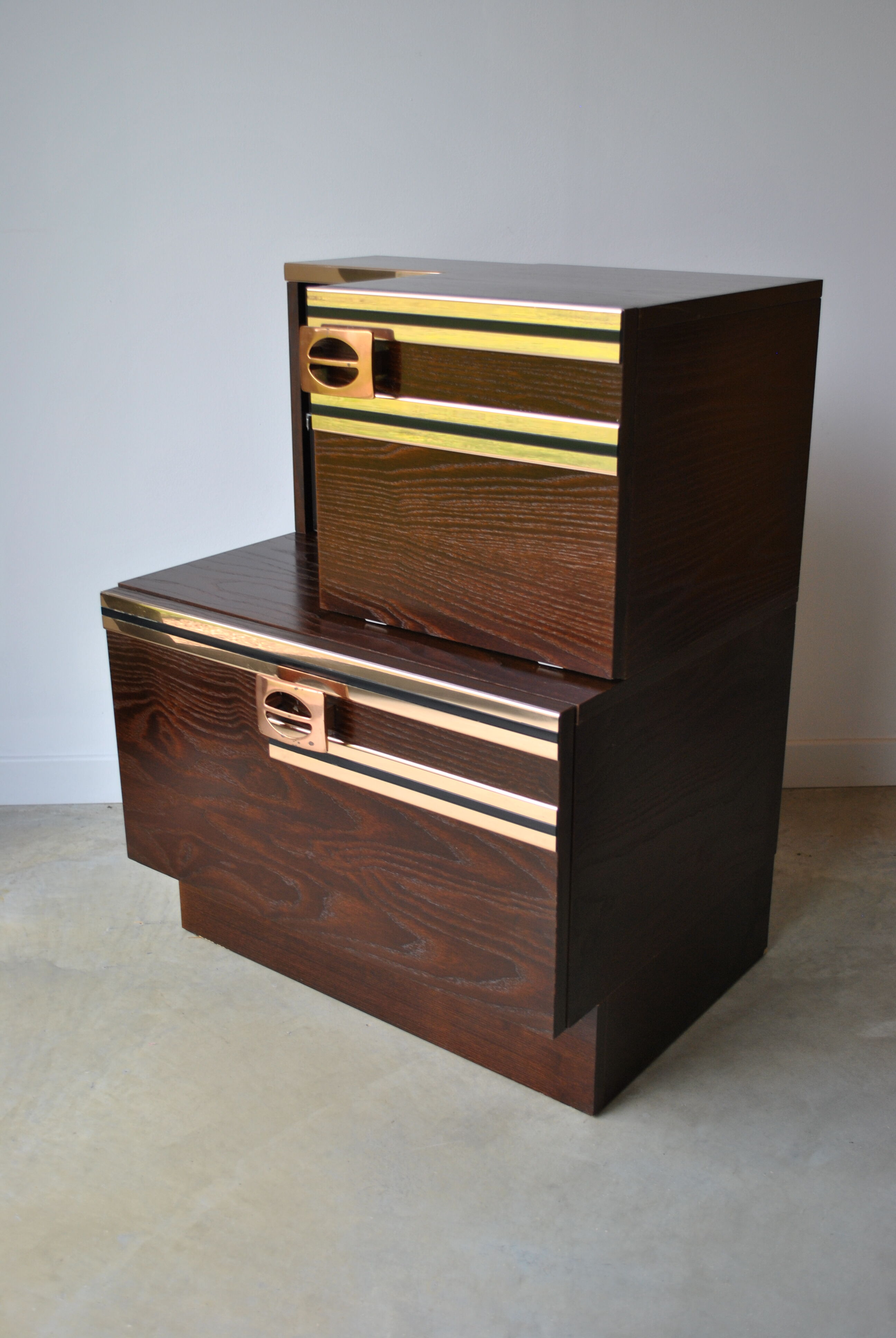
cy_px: 669
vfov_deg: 53.1
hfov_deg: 37.0
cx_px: 448
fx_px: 1340
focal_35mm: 36
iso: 200
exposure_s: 1/60
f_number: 4
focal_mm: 24
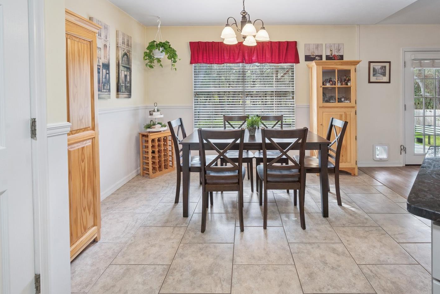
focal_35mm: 16
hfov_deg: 96.3
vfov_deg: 73.5
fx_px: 196
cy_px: 130
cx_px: 245
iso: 400
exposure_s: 1/50
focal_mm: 14
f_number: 8
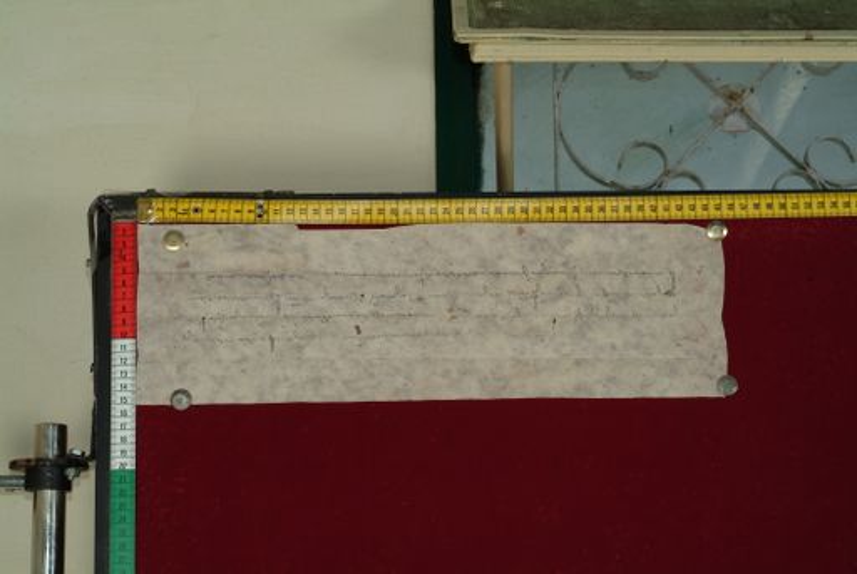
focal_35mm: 88
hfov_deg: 23.0
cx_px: 428
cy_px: 287
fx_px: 2110
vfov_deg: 15.5
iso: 160
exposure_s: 1/20
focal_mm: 59
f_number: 13
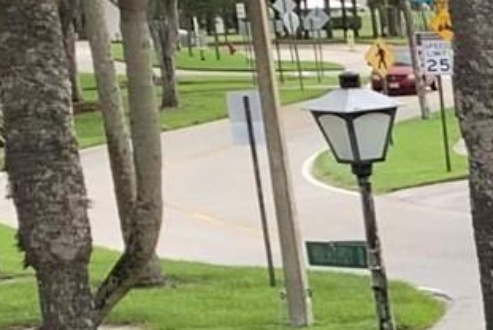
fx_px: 2906
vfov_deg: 6.2
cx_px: 1504
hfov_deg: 8.2
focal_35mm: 212
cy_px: 771
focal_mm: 3.3
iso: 25
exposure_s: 1/374
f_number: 2.4
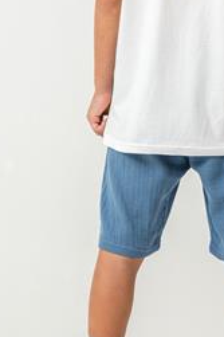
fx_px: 2346
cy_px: 86
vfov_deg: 8.2
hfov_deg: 5.5
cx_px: 190
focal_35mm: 251
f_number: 7.1
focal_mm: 105
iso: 160
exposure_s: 1/125
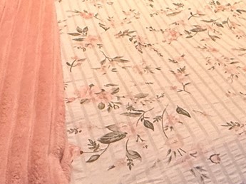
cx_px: 245
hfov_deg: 28.1
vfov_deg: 20.1
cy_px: -74
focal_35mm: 65
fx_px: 461
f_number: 2.2
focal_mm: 2.22
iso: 250
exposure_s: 1/60
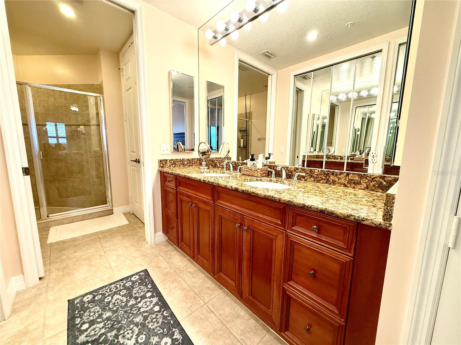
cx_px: 230
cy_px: 172
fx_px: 186
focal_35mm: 14
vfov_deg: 85.7
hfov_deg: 102.1
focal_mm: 2.22
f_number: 2.2
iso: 200
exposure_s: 1/60
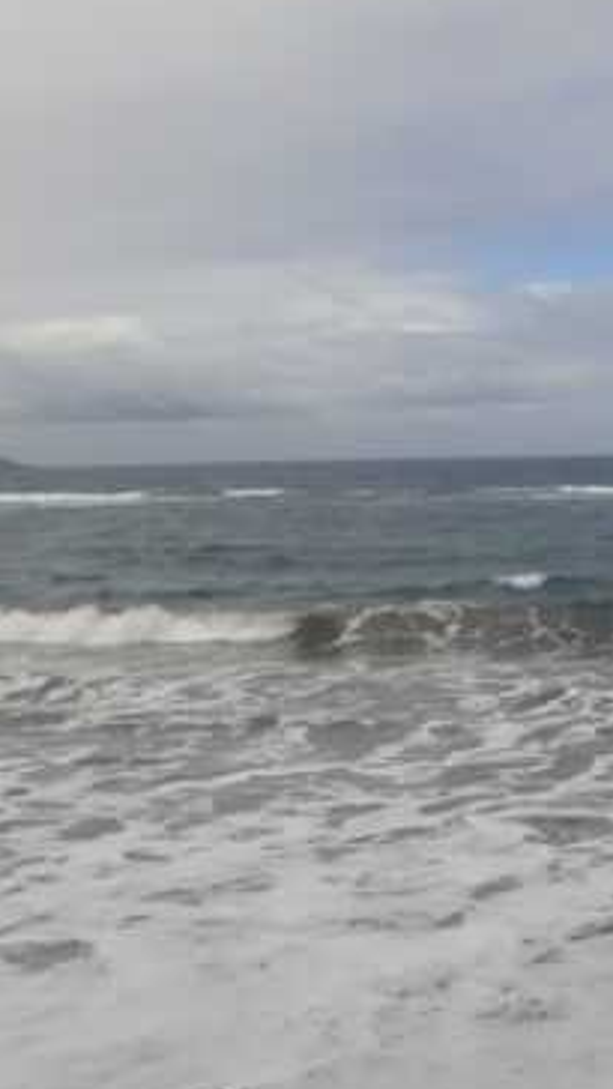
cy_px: 628
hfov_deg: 17.7
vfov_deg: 33.8
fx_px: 1790
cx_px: 882
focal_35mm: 62
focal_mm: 3.6
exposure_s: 1/3378
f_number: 1.9
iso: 40
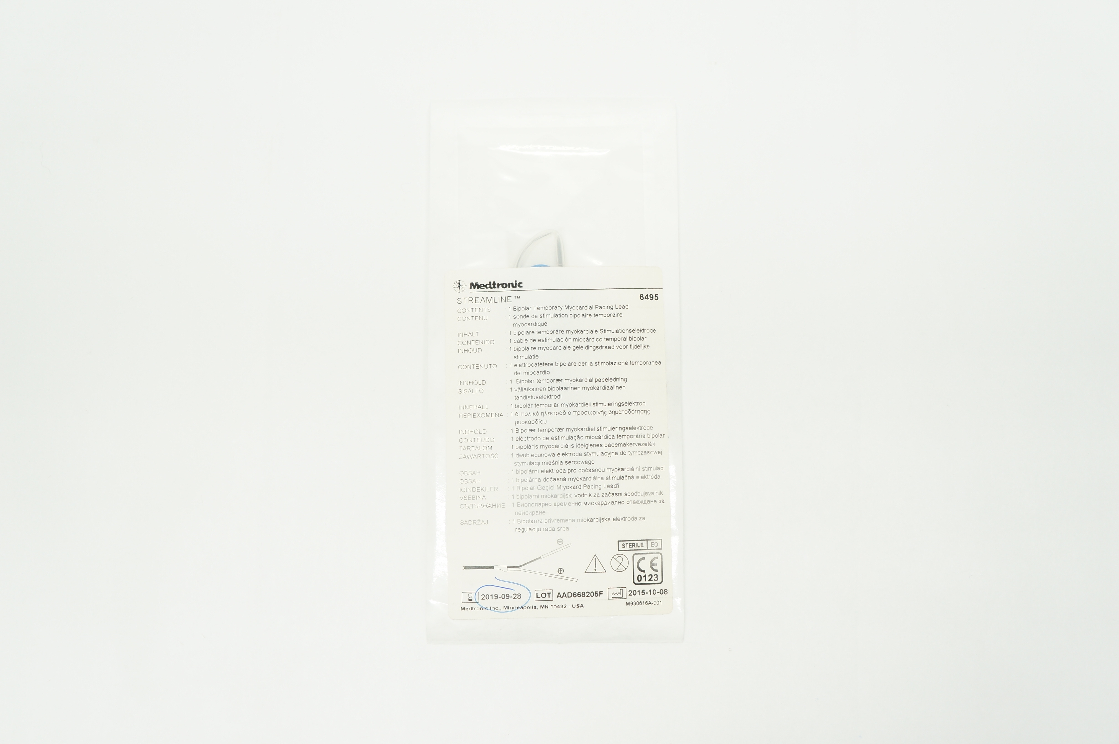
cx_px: 560
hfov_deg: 59.5
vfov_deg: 41.6
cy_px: 372
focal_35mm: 32
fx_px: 978
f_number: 4.5
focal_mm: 21
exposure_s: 1/100
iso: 400
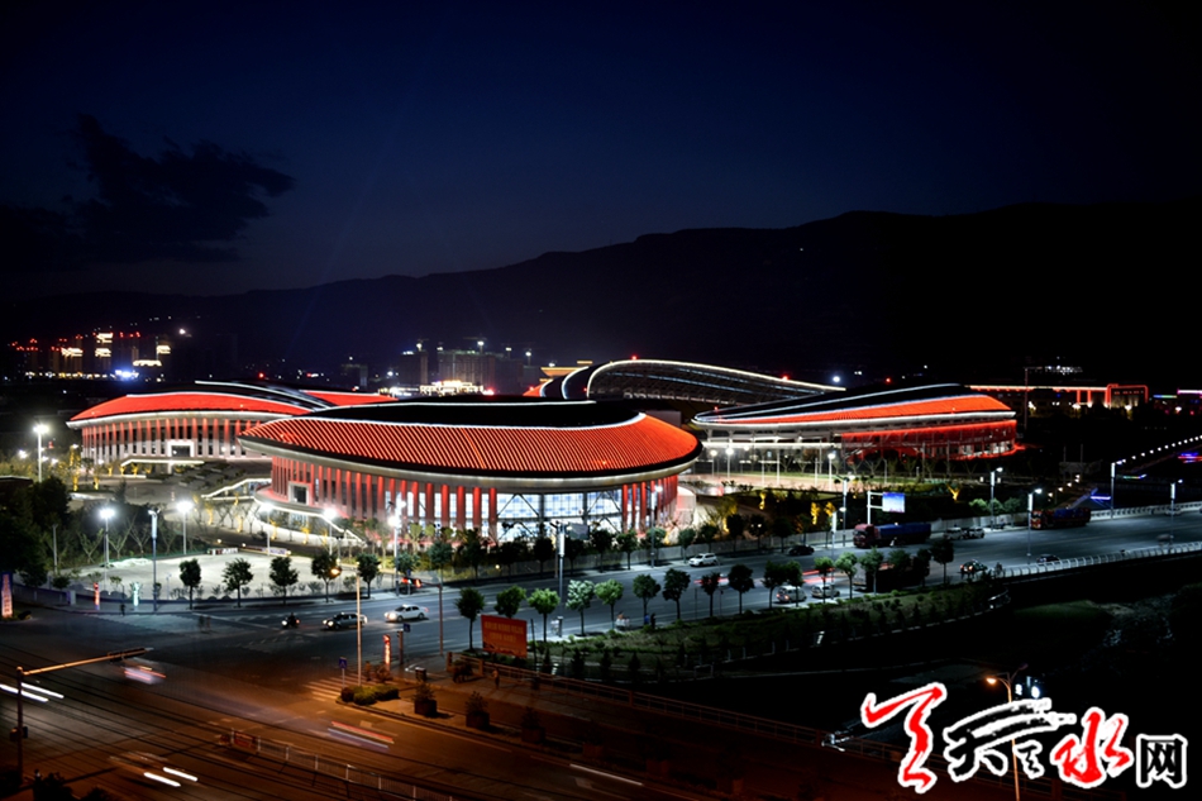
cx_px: 601
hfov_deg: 50.7
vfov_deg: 35.0
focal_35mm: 38
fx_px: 1268
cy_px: 400
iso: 64
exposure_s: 1/1.6
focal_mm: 38
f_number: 2.8
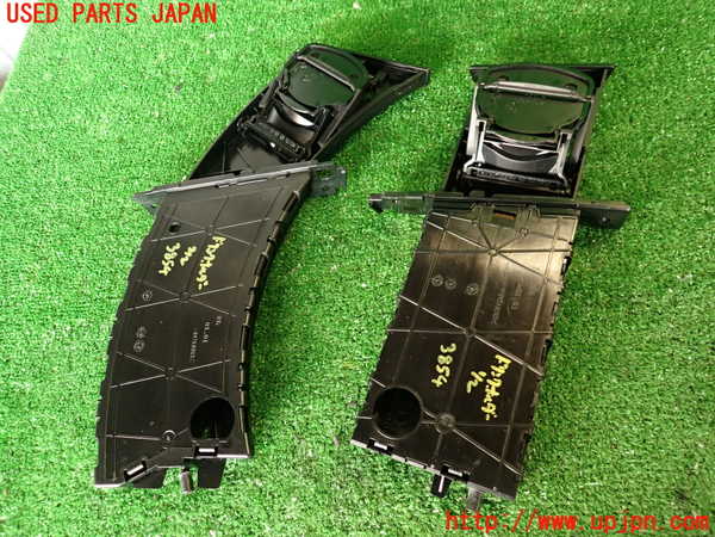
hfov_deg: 69.4
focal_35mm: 25
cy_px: 268
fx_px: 516
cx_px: 358
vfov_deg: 54.9
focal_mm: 4.5
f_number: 2
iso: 200
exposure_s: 1/30
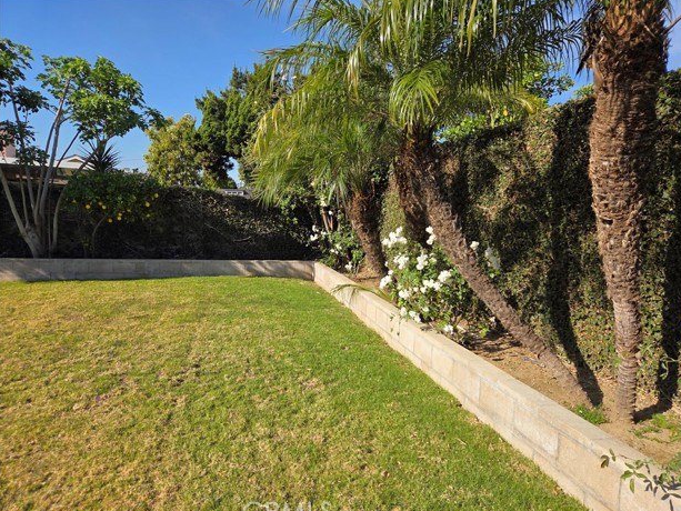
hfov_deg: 71.6
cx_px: 354
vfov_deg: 56.8
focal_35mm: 24
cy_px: 261
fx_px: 472
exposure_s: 1/3977
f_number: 1.8
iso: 80
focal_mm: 5.4
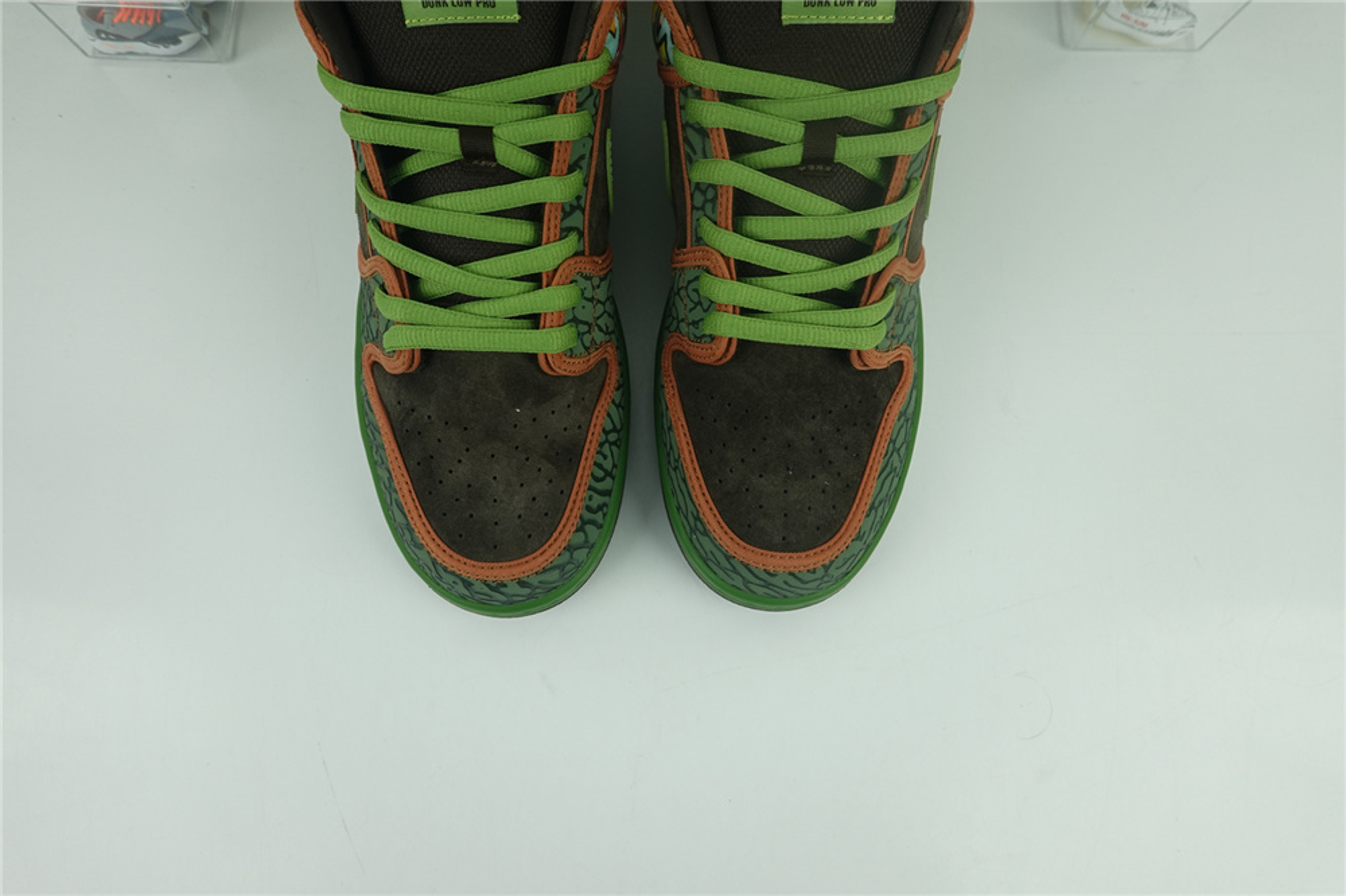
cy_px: 448
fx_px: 897
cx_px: 673
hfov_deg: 73.8
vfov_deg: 53.1
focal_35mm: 24
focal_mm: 9
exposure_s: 1/125
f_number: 2.8
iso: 125
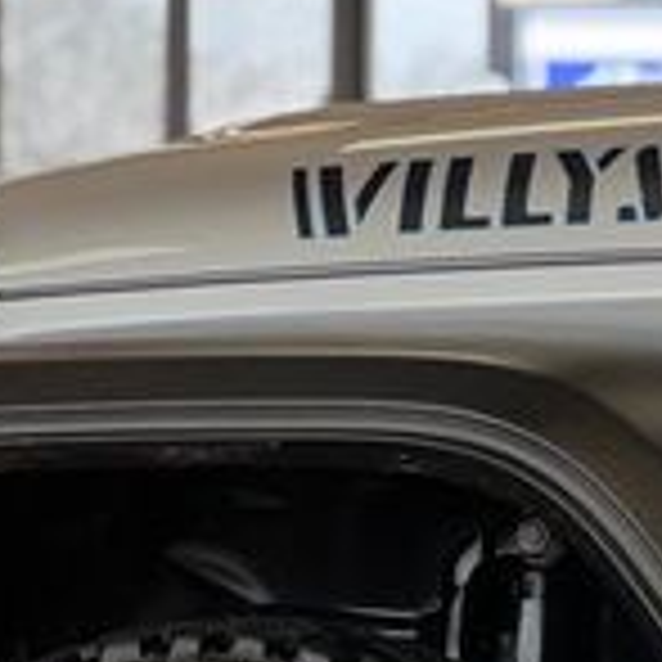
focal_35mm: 297
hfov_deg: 5.9
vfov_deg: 5.9
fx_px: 6426
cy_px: 657
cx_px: 905
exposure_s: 1/120
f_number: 2.8
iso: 125
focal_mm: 9
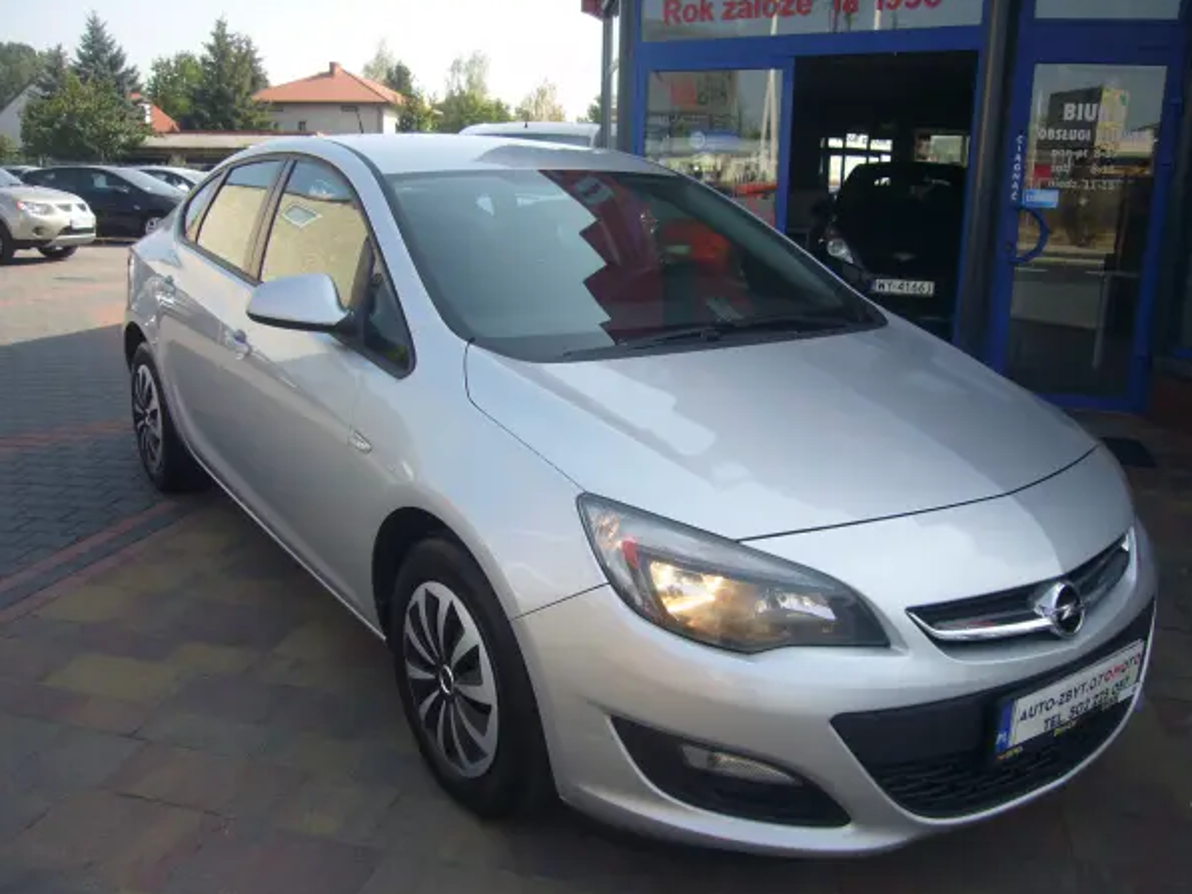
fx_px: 1033
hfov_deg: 59.9
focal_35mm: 30
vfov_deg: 46.8
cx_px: 635
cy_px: 457
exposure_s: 1/400
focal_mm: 4.6
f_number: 2.8
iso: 80
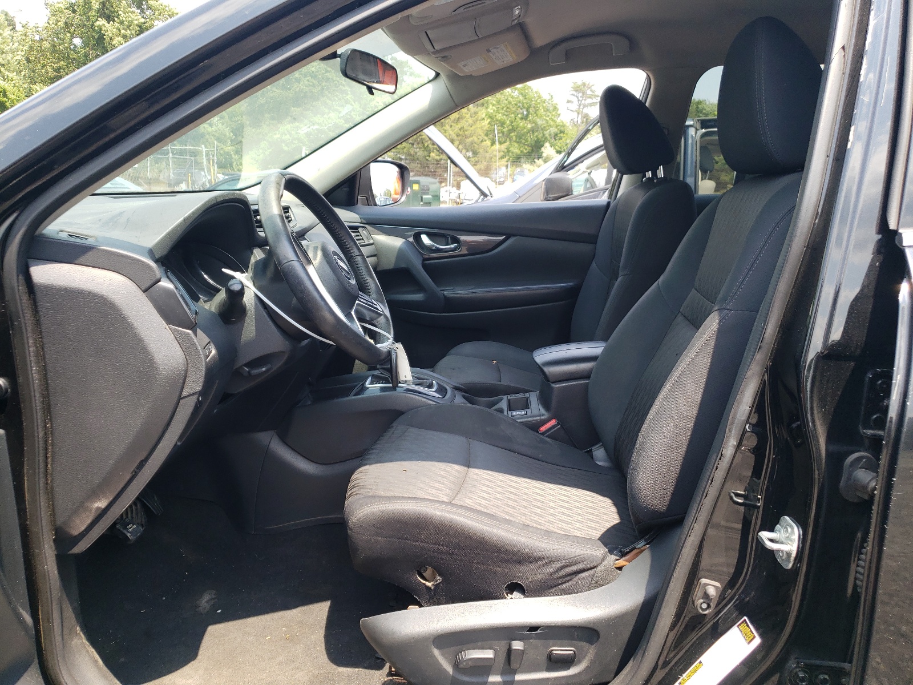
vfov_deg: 53.1
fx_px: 686
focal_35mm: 26
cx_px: 456
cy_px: 342
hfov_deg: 67.3
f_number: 1.5
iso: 50
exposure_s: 1/435
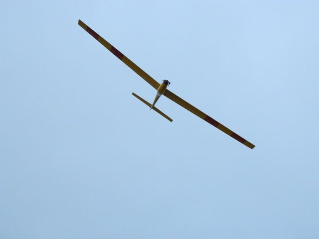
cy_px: 120
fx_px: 949
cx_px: 160
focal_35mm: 103
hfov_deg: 19.1
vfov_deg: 14.4
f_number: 4.5
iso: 400
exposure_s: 1/640
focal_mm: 18.6
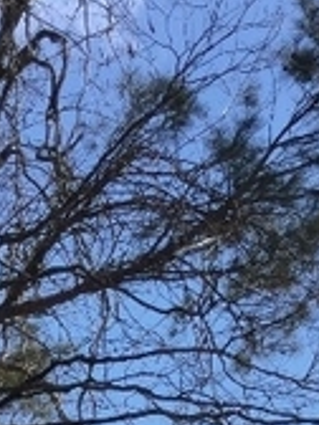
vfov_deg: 11.8
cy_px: 875
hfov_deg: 9.9
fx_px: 1819
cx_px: -81
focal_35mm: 148
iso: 25
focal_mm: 3.3
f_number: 2.4
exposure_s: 1/823
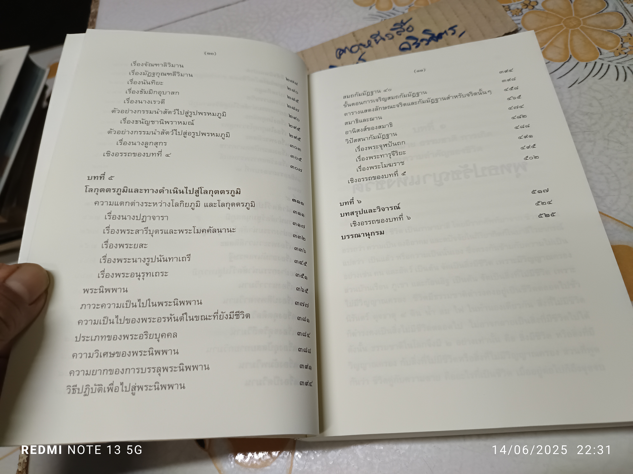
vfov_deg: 56.8
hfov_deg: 71.6
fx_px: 439
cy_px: 237
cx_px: 316
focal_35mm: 24
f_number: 1.7
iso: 957
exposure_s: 1/50
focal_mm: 5.31
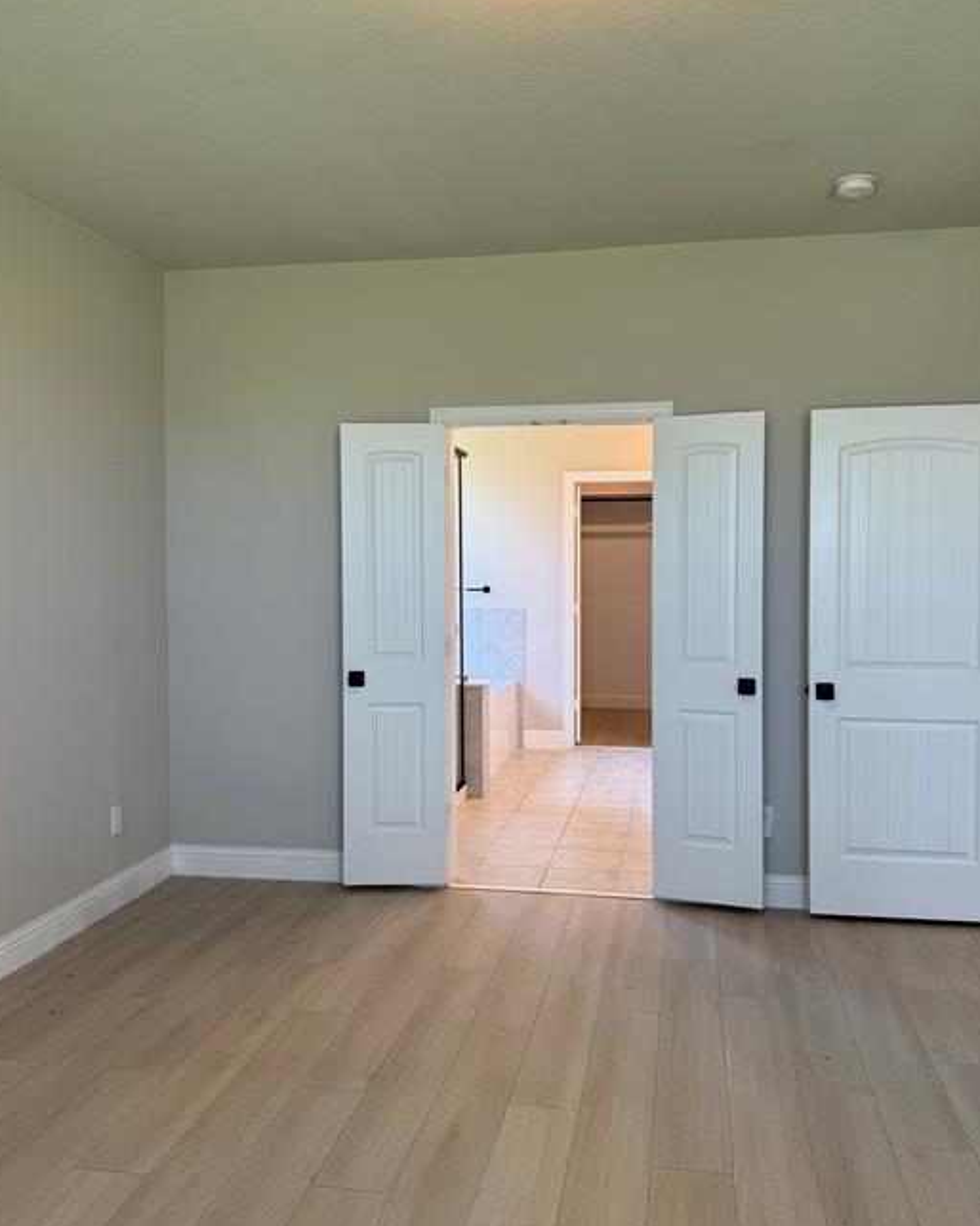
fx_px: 1016
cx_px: 505
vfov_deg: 62.2
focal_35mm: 28
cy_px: 593
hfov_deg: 51.5
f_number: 1.78
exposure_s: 1/120
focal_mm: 6.76
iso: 80
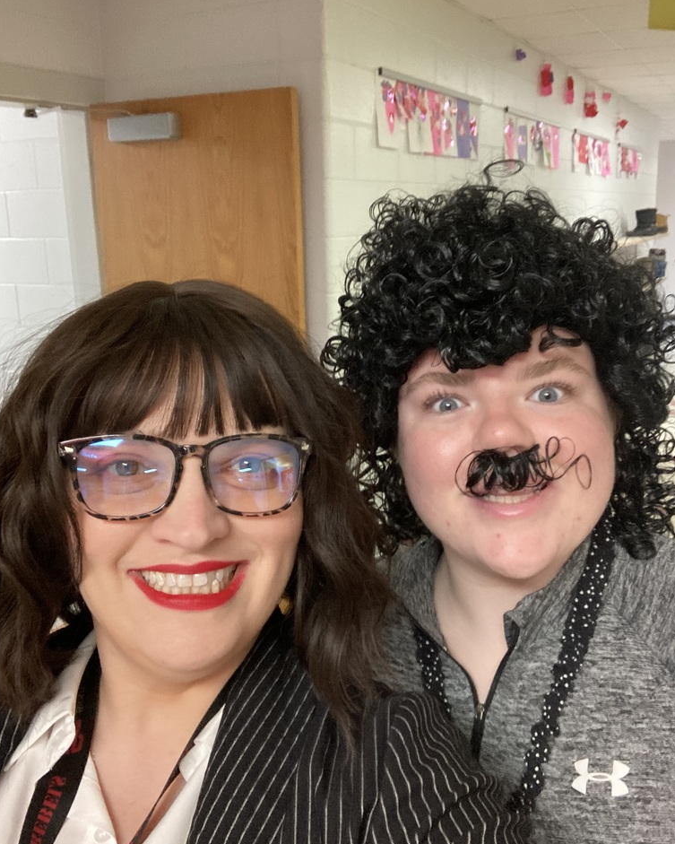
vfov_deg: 52.8
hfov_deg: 43.4
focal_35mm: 34
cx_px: 337
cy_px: 420
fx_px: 849
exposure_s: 1/40
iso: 250
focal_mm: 2.87
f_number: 2.2
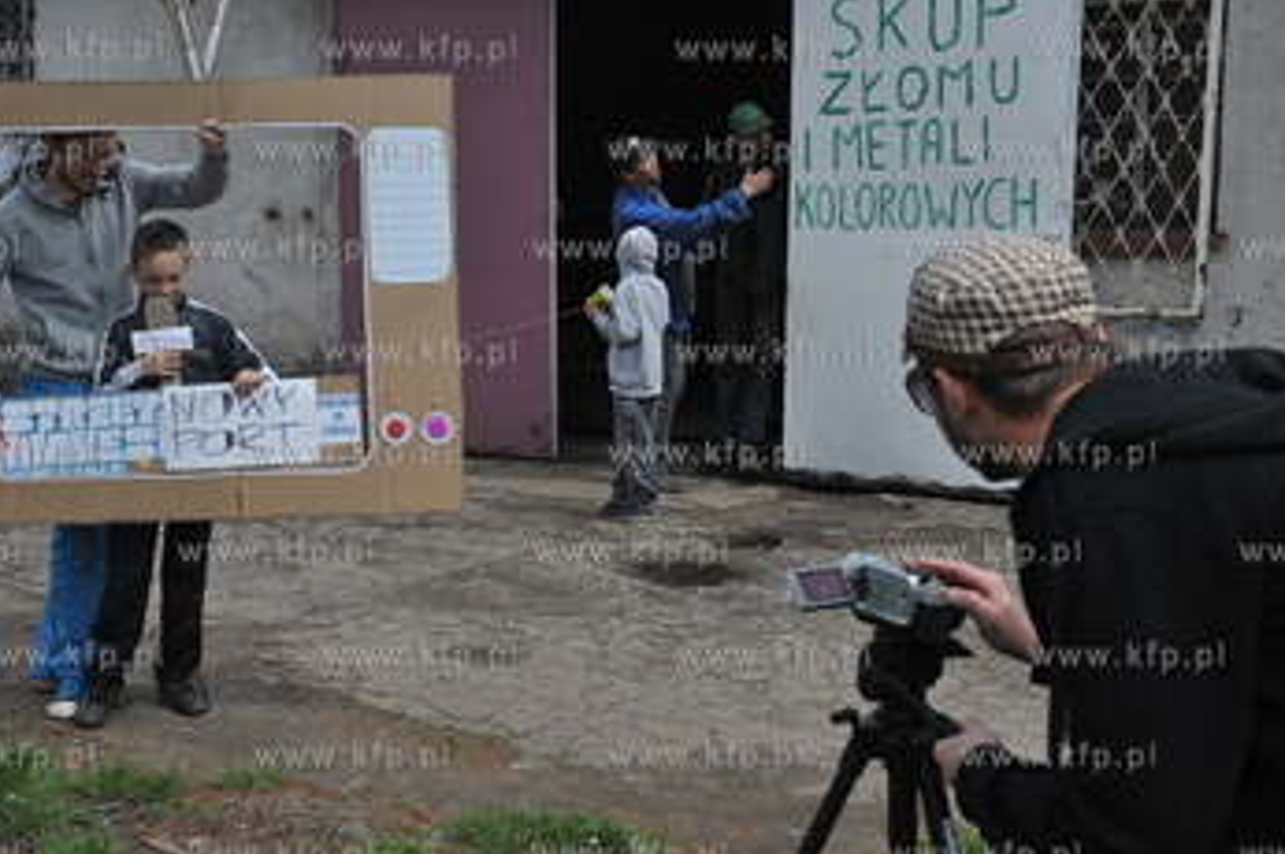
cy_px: 401
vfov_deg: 25.9
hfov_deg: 38.1
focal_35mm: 52
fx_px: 1854
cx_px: 550
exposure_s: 1/2000
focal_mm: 45
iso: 800
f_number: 7.1
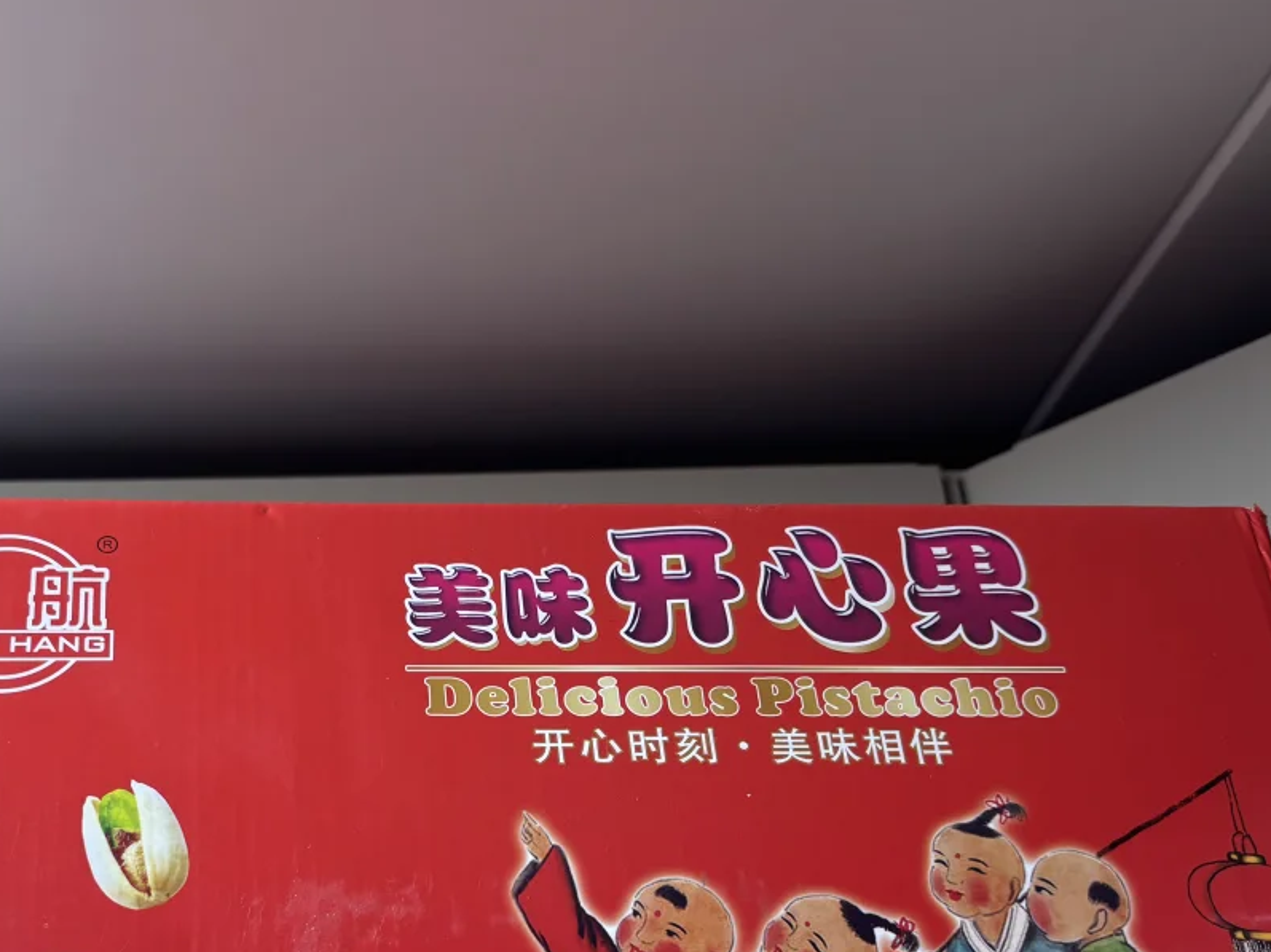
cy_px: 698
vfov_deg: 30.4
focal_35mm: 47
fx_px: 1725
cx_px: 360
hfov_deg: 39.6
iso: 50
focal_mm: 5.96
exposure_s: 1/100
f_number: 1.6
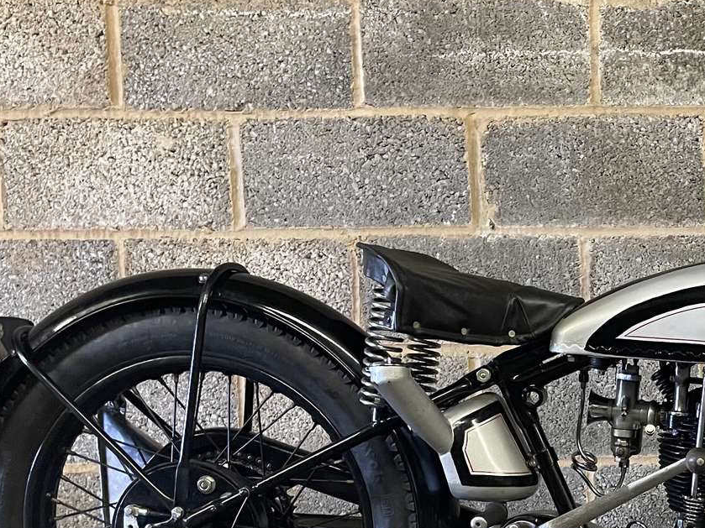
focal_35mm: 62
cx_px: 717
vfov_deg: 23.0
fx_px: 1263
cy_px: 478
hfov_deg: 29.1
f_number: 1.6
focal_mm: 4.2
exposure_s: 1/33
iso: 500
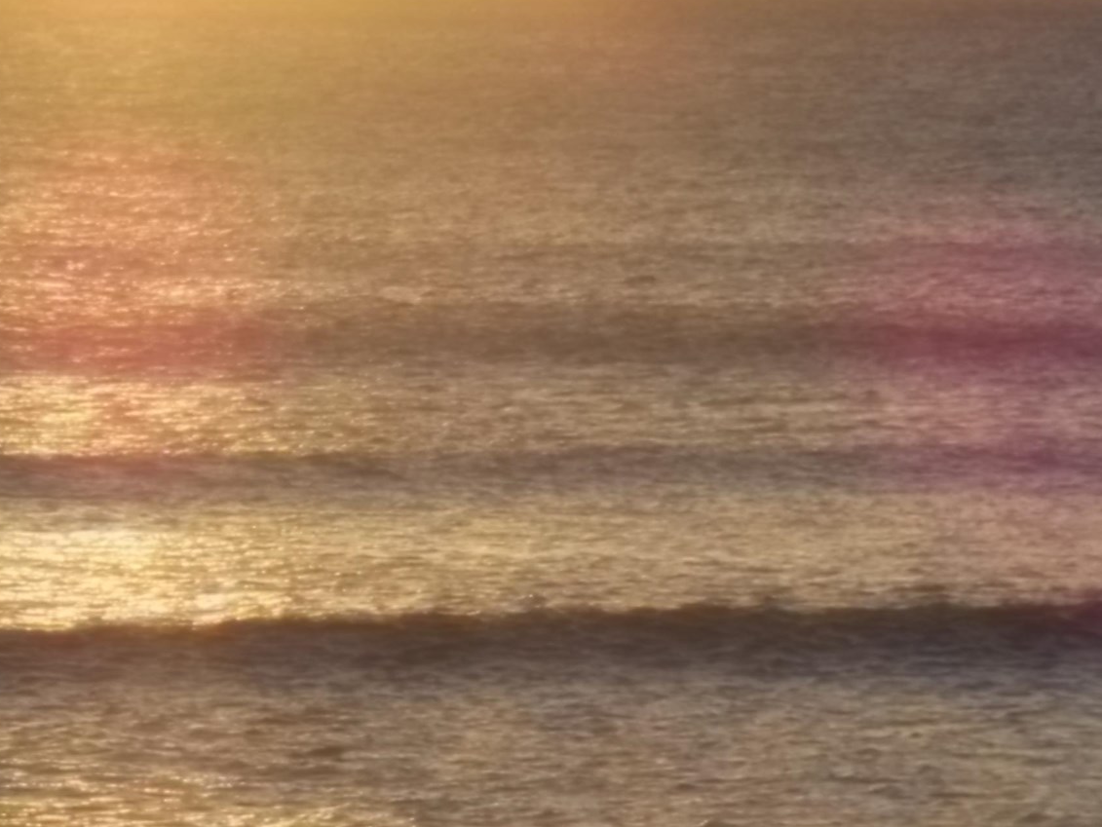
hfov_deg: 4.4
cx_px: -311
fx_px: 14267
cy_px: 329
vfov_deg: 3.3
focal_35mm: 448
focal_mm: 29.5
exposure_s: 1/400
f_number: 5.9
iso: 125
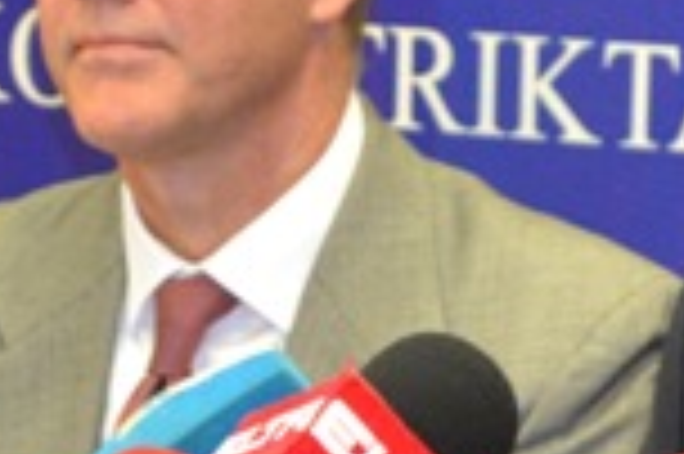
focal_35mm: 329
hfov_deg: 6.3
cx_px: 292
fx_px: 6244
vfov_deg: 4.2
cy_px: 249
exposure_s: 1/60
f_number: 5.6
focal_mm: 52
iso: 3200
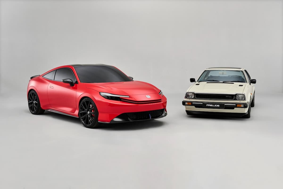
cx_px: 142
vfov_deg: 29.2
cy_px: 94
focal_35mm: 46
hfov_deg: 42.7
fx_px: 362
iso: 200
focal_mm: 46
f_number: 11
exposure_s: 1/1.3
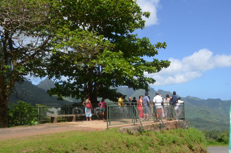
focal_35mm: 36
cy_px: 76
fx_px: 230
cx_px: 116
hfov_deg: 53.2
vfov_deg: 36.7
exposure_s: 1/200
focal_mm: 24
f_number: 9
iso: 100
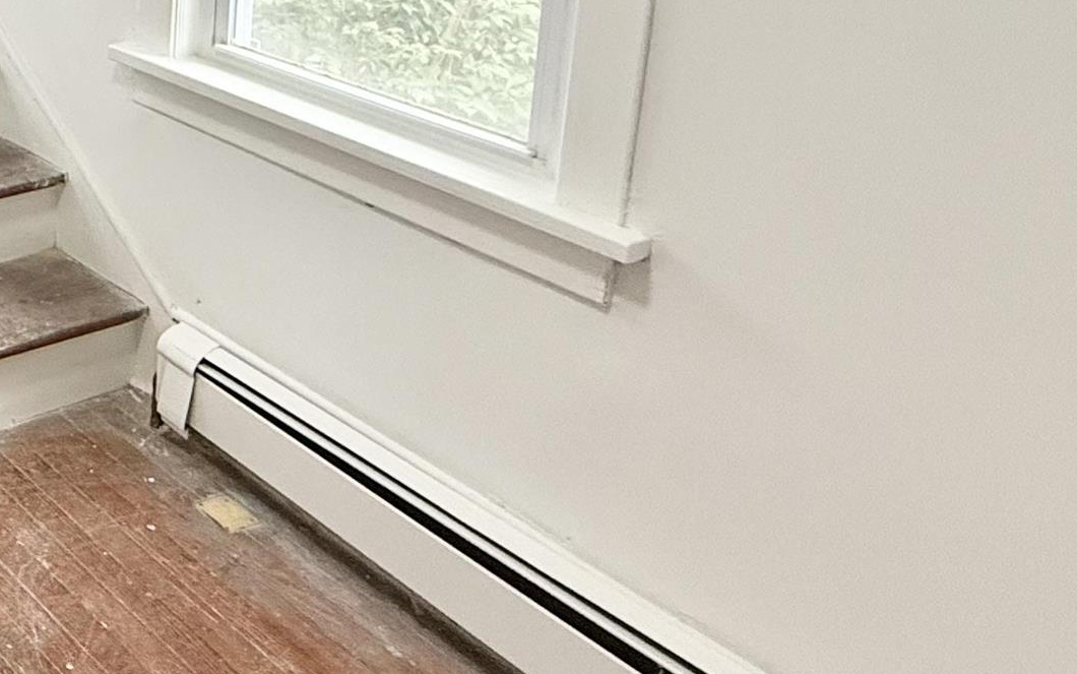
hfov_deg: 34.1
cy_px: -86
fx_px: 1262
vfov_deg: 27.1
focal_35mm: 43
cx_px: -300
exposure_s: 1/120
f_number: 2.2
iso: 160
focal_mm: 2.22
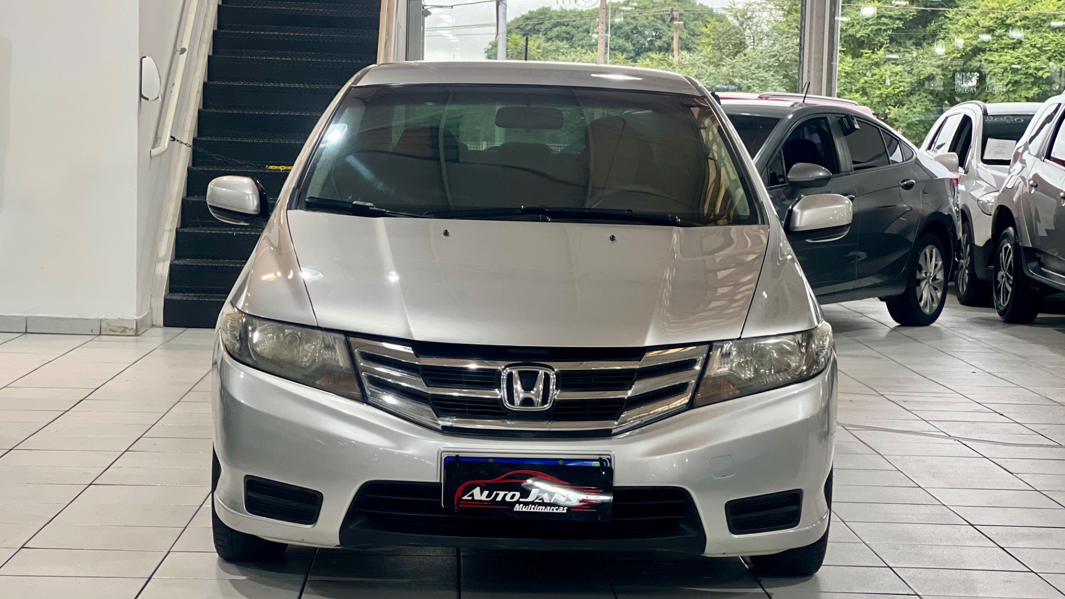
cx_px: 532
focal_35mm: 84
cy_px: 338
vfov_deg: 14.4
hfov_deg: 25.3
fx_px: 2372
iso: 200
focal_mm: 9
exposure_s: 1/40
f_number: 2.8
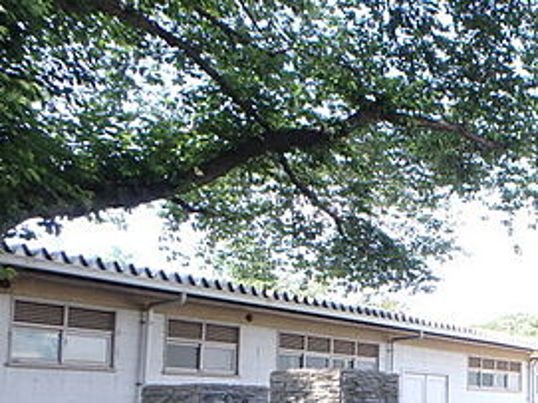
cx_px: 584
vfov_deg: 29.1
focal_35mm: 48
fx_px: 746
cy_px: 360
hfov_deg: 34.5
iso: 125
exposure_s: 1/125
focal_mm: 3.7
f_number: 3.5
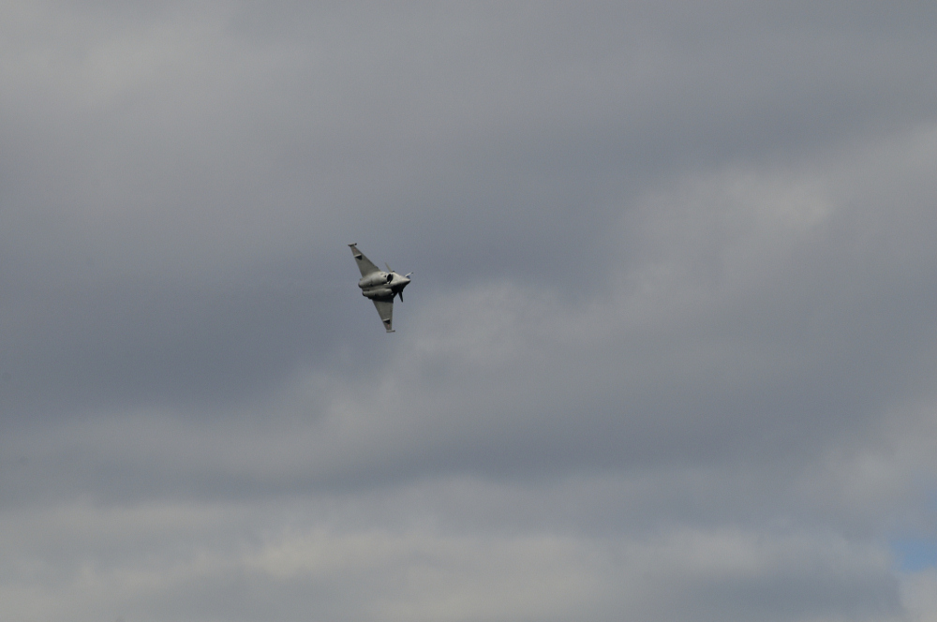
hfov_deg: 4.6
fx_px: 11697
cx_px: 468
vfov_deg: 3.0
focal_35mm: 450
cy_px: 311
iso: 200
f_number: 13
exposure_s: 1/640
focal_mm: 300
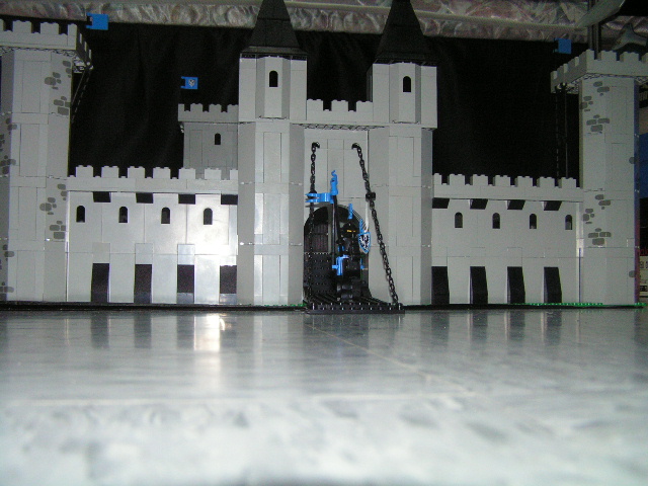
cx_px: 324
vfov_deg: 37.7
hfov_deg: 49.0
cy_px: 243
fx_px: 711
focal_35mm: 38
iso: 200
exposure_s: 1/40
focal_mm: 6.3
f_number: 2.8
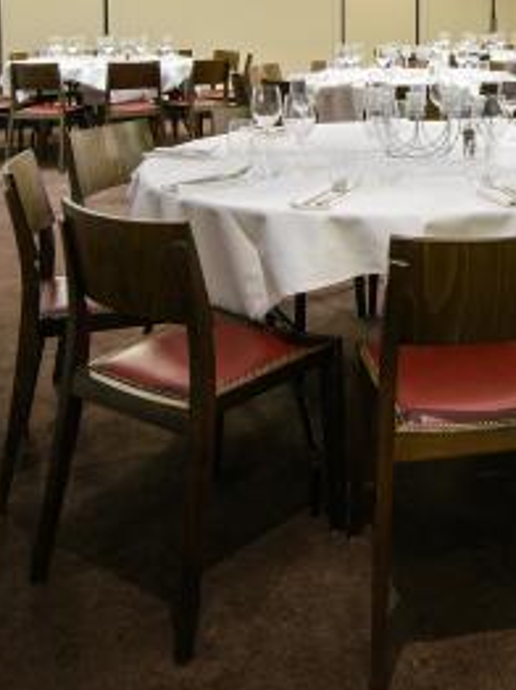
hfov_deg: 33.7
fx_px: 796
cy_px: 223
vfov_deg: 46.0
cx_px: 477
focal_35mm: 40
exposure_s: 2
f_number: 13
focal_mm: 17
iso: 200
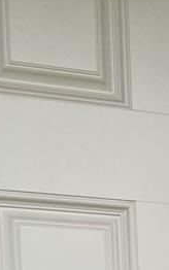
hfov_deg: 9.2
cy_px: 505
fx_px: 928
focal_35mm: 126
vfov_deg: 14.3
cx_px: 420
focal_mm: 4.2
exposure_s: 1/364
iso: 32
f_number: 1.6
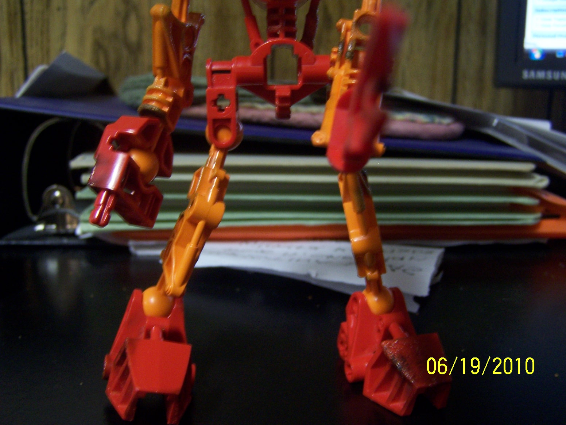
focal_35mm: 38
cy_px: 212
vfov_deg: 37.7
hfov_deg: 49.0
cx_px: 283
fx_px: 621
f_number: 2.8
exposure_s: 1/8
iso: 140
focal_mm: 6.3
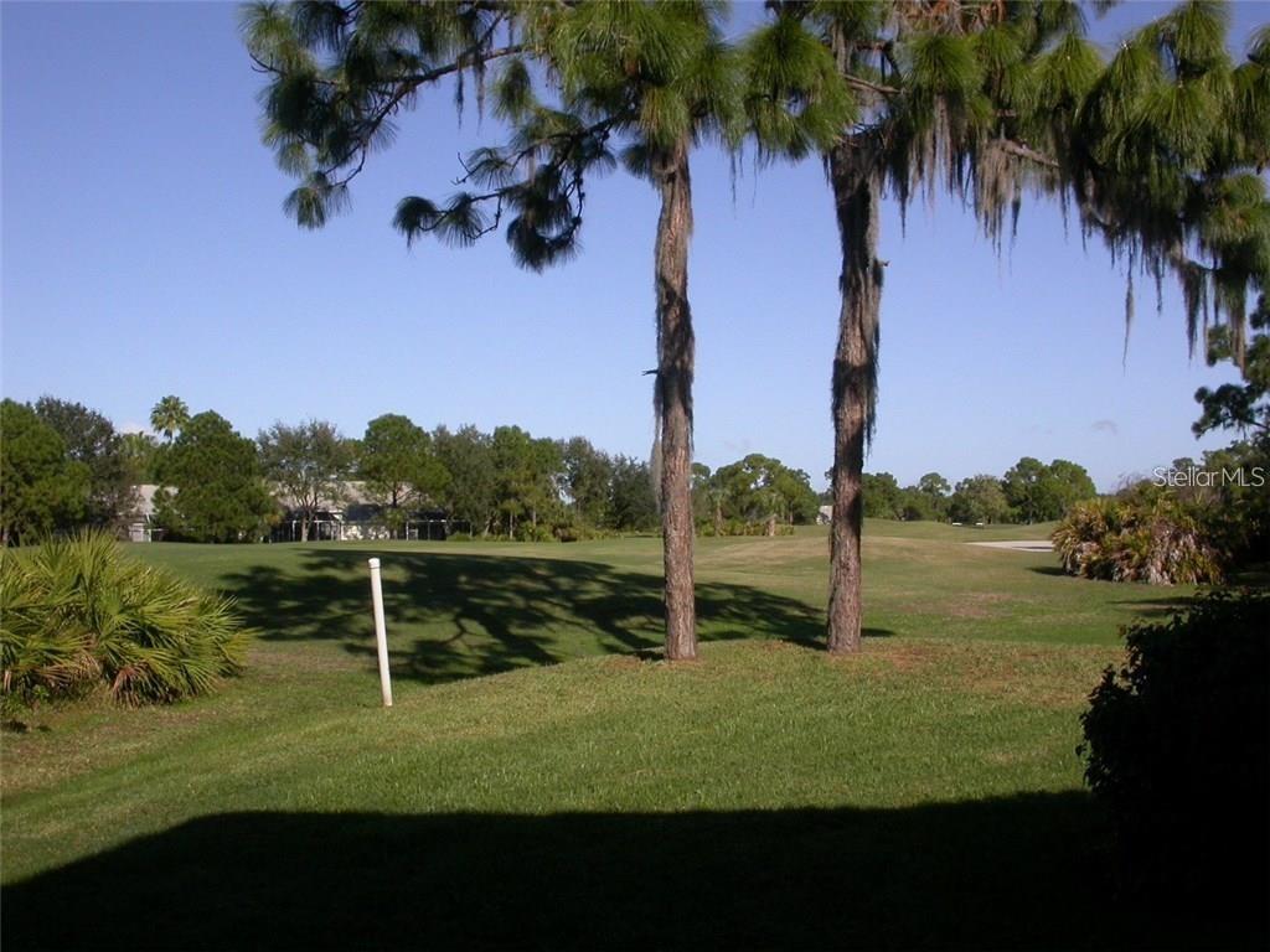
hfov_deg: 49.0
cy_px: 476
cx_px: 635
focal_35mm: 38
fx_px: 1394
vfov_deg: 37.7
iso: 100
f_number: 7.5
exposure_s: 1/442
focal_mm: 7.85
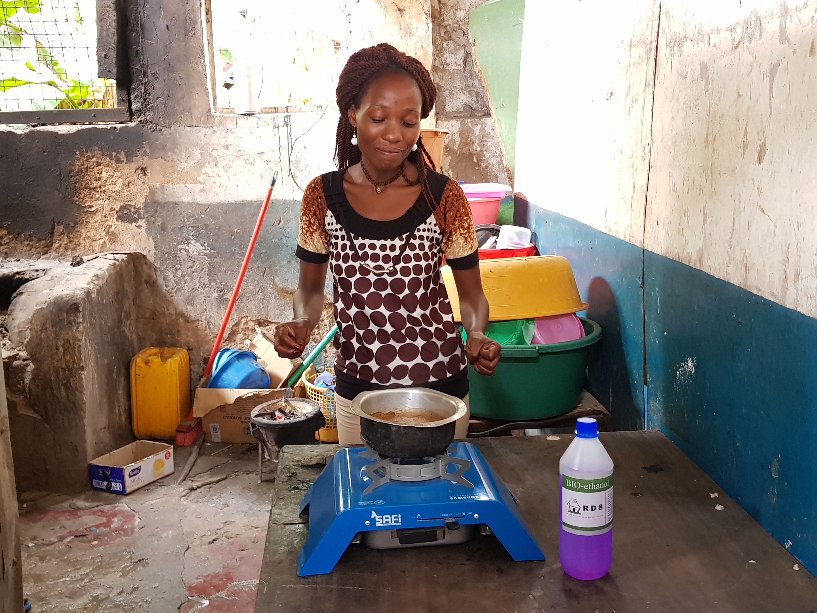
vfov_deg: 53.1
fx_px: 614
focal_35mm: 26
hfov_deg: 67.3
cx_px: 408
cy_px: 306
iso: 200
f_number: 1.7
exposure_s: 1/29
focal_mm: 4.3
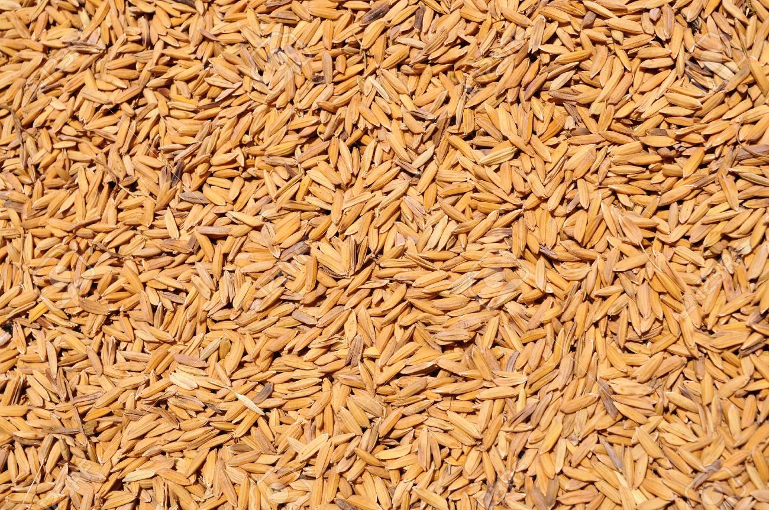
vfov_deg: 18.1
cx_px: 384
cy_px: 255
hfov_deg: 27.0
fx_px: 1600
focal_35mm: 75
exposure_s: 1/250
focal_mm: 50
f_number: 11
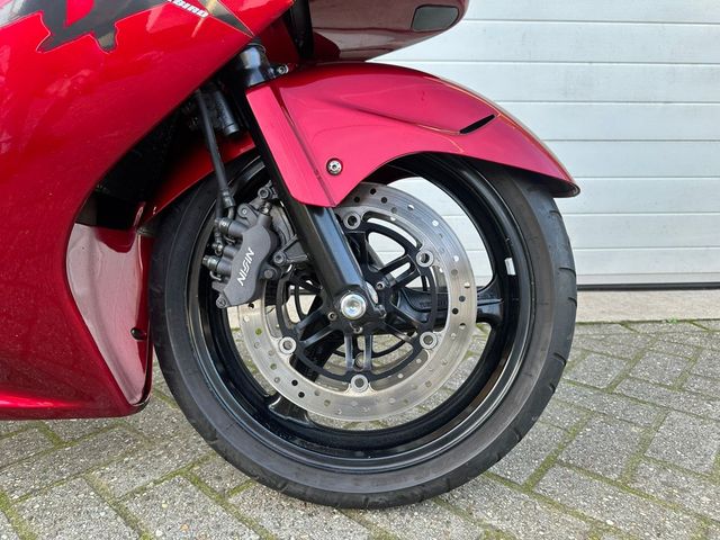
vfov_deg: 56.8
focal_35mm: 24
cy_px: 270
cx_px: 360
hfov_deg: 71.6
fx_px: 499
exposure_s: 1/147
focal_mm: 6.86
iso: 64
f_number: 1.78
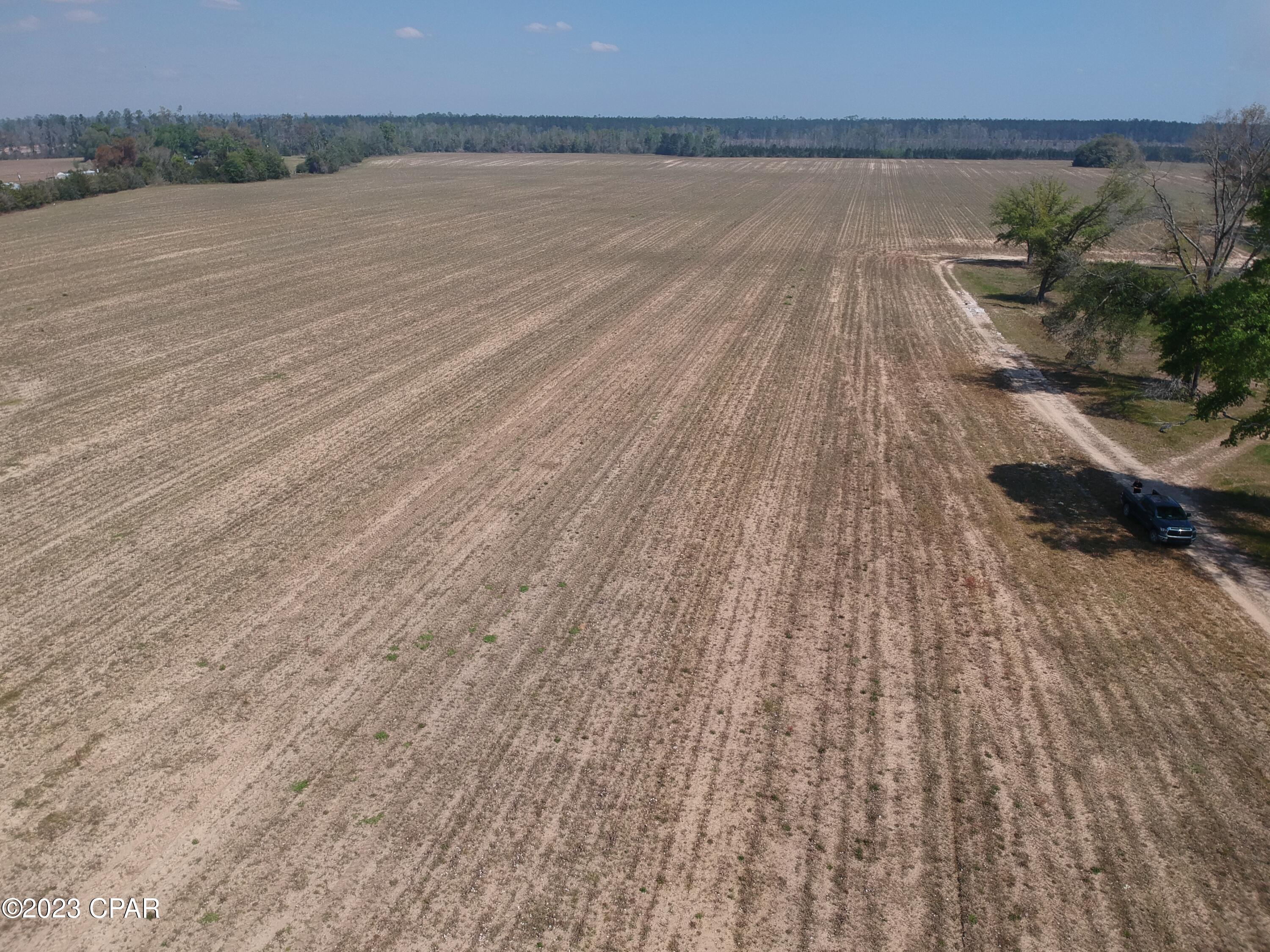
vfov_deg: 54.9
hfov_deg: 69.4
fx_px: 917
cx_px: 635
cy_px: 476
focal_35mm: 25
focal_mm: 4.49
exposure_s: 1/1600
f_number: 2.6
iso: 101
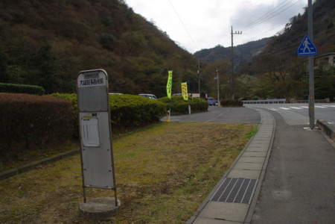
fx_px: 251
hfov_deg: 67.4
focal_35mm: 27
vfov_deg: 47.9
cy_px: 112
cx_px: 168
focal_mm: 18
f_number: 6.7
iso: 100
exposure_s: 1/250
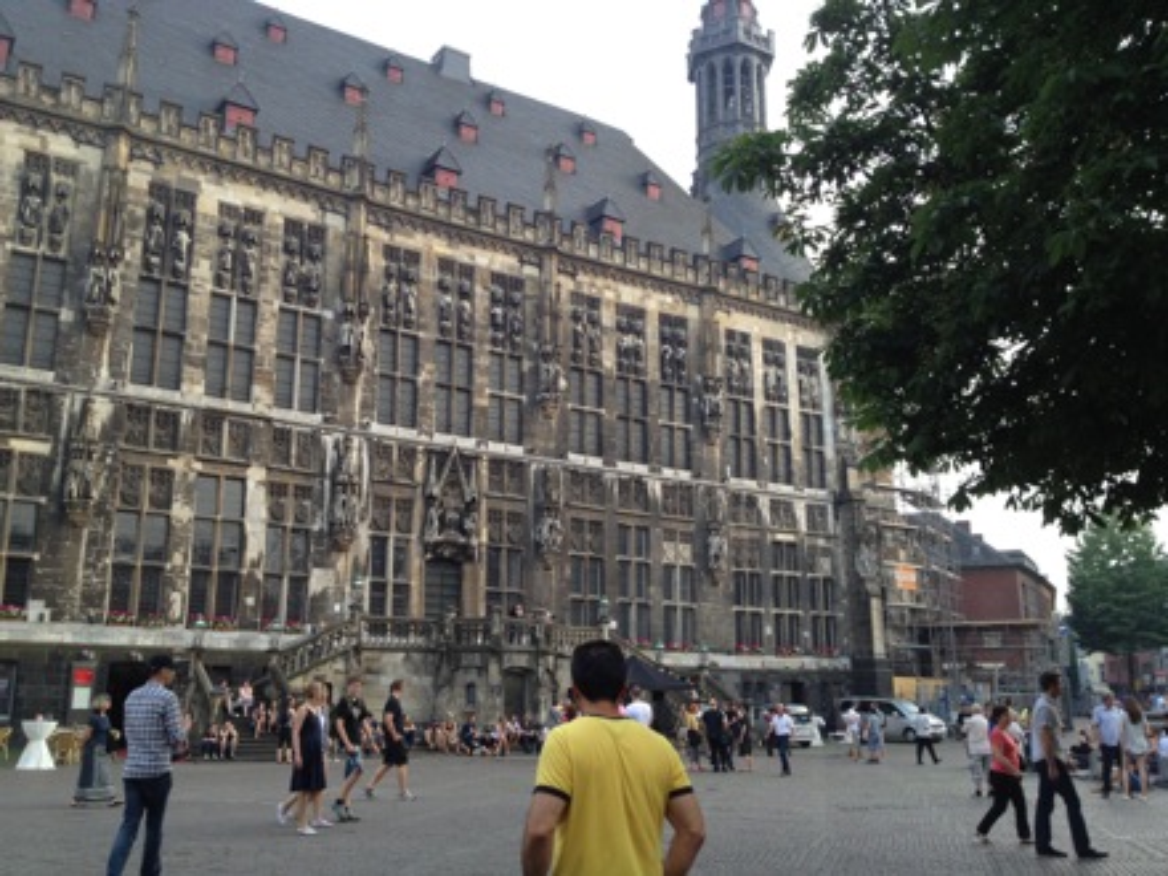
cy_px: 438
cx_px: 584
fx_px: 1181
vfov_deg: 40.7
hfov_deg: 52.6
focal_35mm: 35
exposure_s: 1/152
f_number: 2.4
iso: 50
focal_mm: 4.28
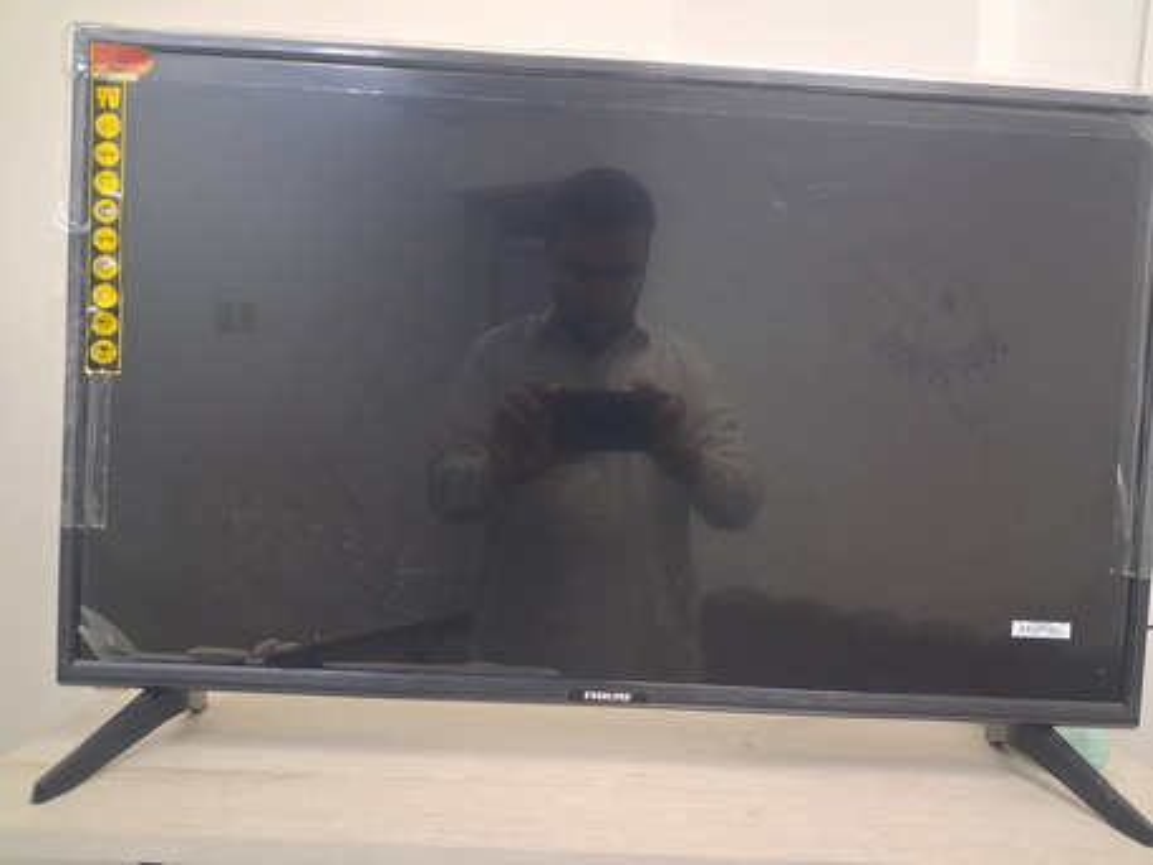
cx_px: 576
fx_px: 900
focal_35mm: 27
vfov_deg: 51.4
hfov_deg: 65.3
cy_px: 432
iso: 500
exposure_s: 1/30
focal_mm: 4
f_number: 1.8
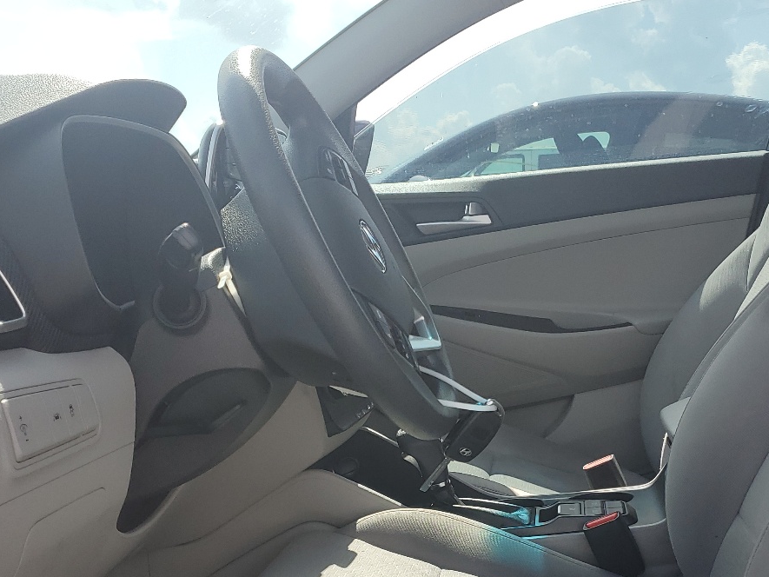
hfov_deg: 40.3
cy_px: 507
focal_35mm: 47
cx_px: 450
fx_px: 1044
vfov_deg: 29.7
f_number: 1.5
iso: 50
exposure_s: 1/1667
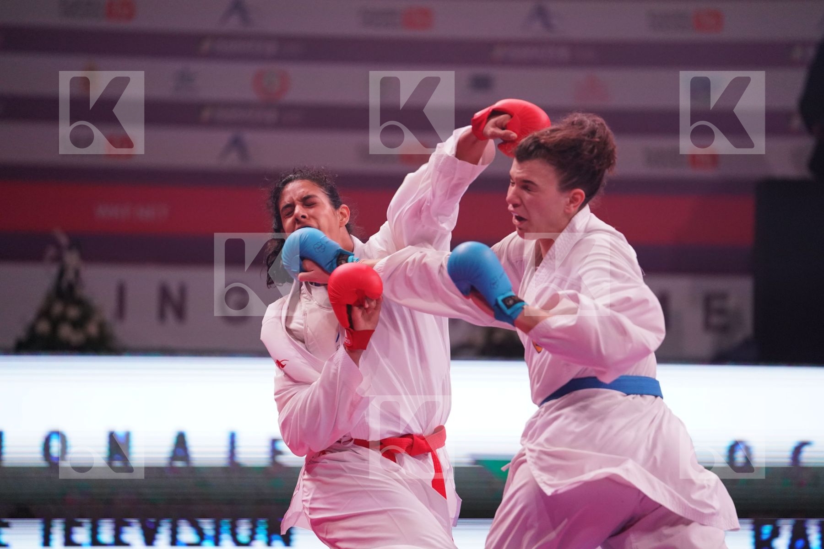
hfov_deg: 10.3
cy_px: 274
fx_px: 4577
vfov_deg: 6.9
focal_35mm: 200
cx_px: 412
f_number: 2.8
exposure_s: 1/1000
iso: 3200
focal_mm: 200
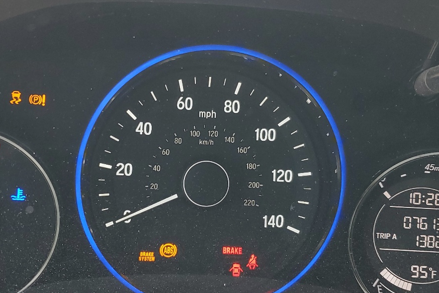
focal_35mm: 49
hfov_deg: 40.3
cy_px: 171
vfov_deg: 27.5
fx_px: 598
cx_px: 194
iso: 65
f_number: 1.5
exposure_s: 1/120
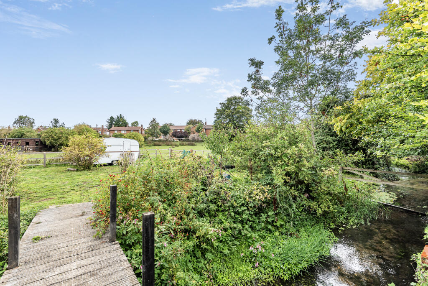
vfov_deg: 73.8
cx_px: 214
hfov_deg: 96.7
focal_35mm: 16
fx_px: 190
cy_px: 143
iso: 200
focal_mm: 16
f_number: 9
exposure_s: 1/125
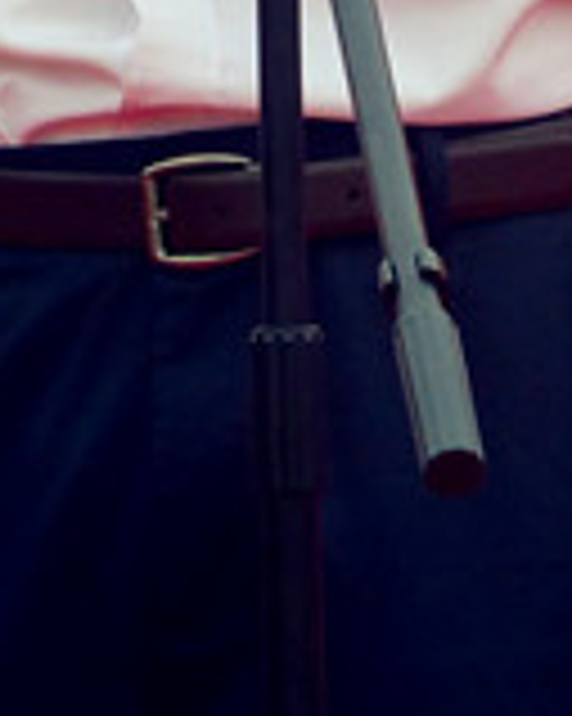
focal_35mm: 869
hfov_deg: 1.8
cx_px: 234
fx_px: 18407
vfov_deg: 2.2
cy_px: -502
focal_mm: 28.3
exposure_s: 1/125
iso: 100
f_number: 4
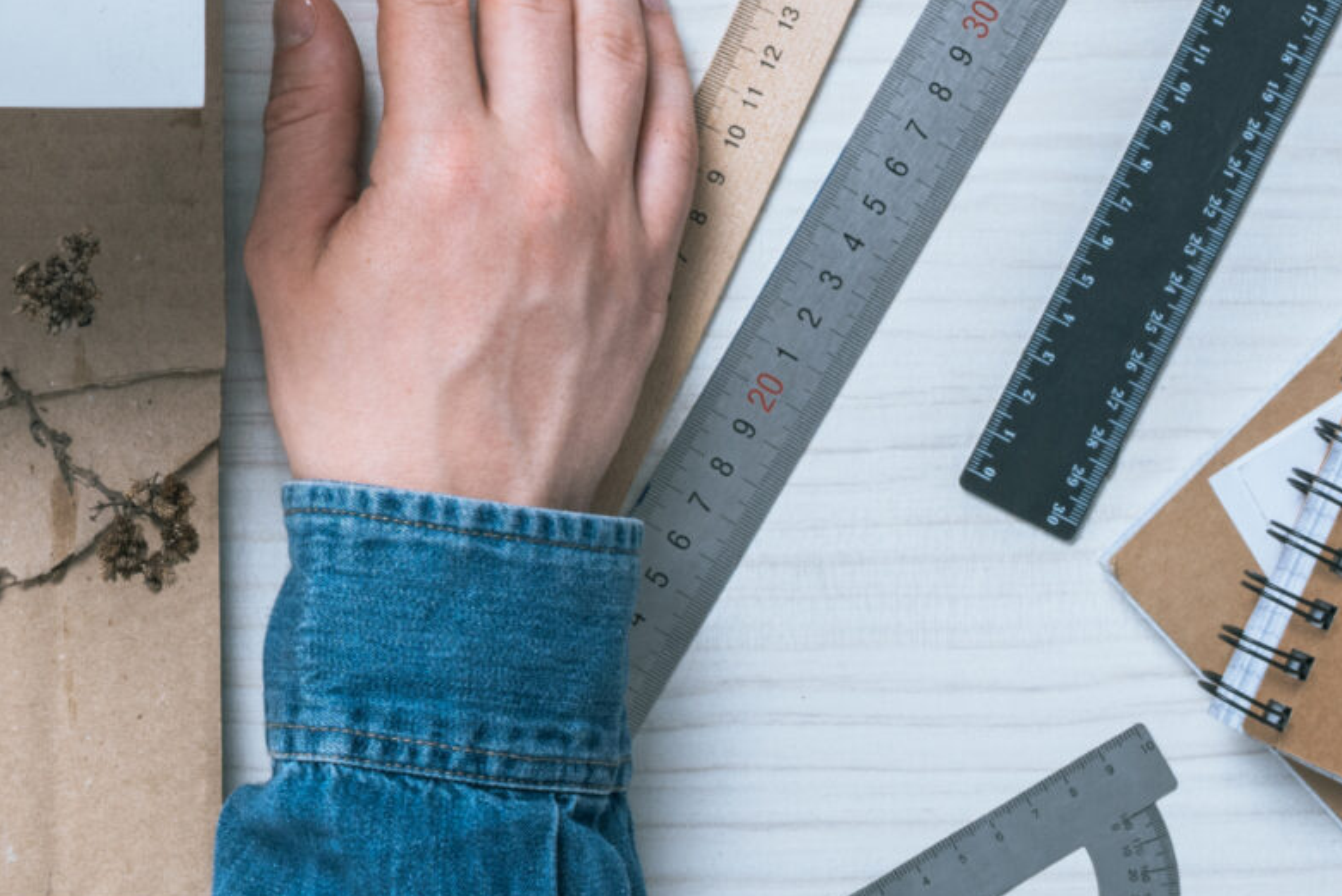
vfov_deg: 8.3
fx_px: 6117
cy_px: -254
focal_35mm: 164
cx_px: -497
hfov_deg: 12.1
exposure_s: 1/200
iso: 400
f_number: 13
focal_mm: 50
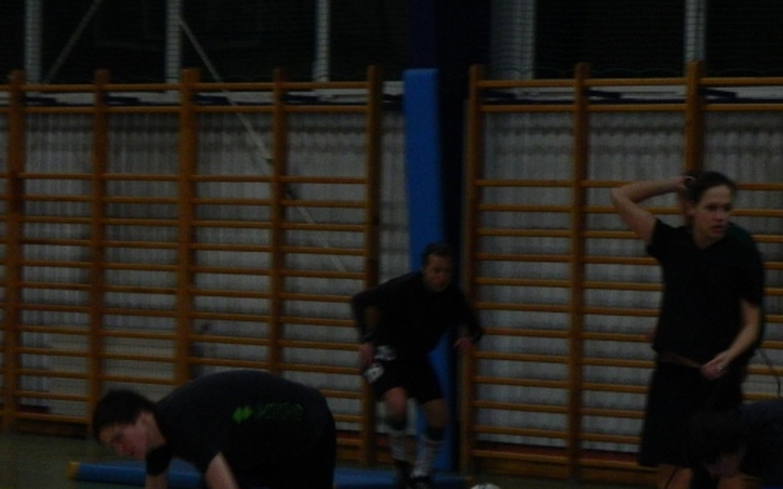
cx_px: 555
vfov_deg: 6.3
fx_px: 4417
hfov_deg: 10.1
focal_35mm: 207
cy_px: 311
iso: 400
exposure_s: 1/60
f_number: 4.7
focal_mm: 23.2
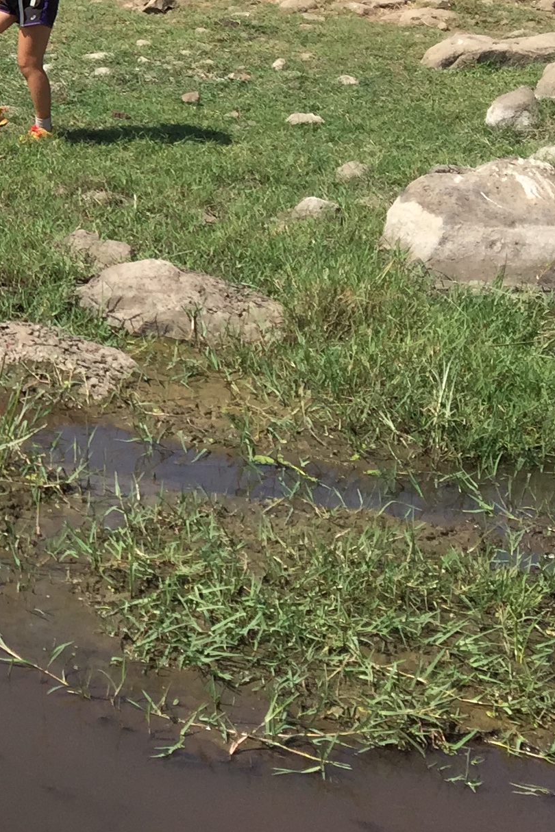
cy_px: 82
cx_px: -473
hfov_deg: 14.6
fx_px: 1873
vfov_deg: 24.3
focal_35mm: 81
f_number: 2.2
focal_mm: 4.15
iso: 32
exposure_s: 1/2083
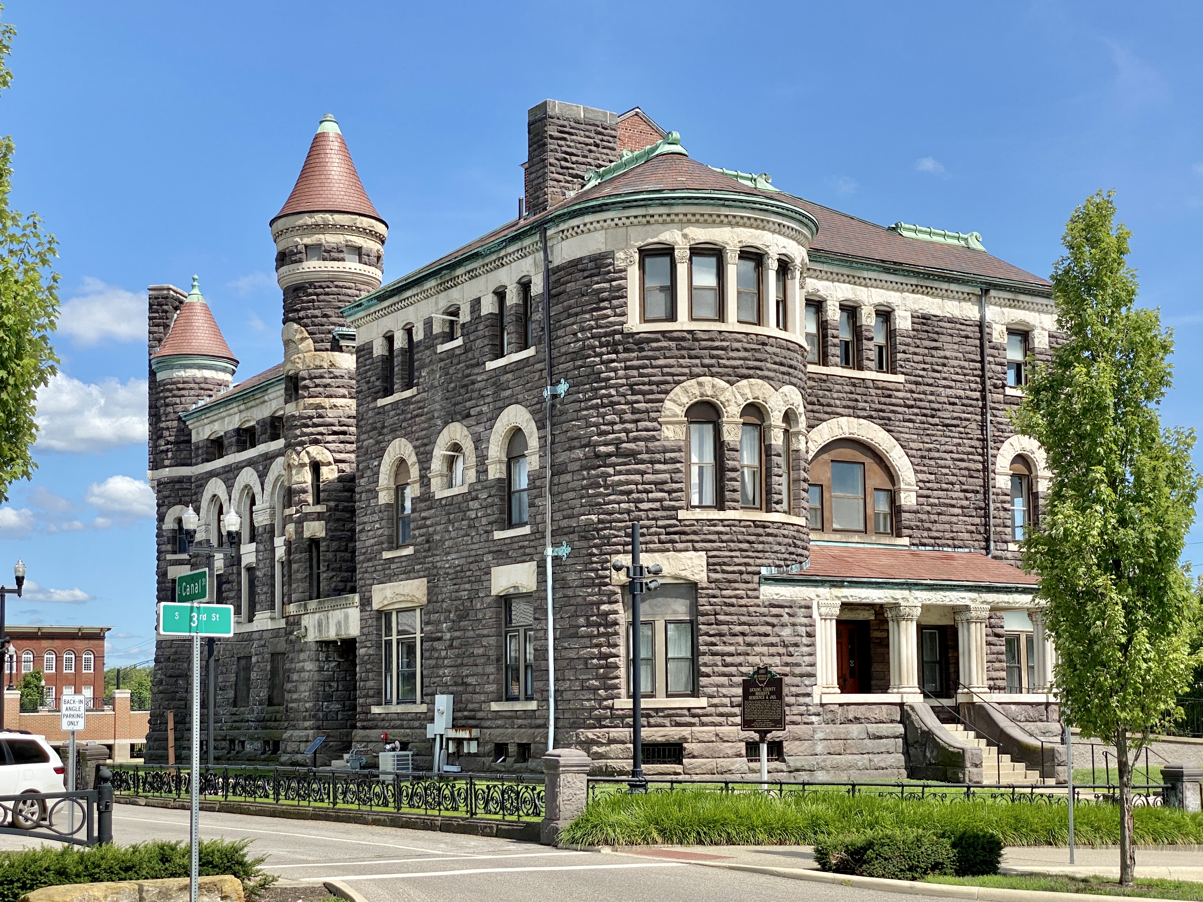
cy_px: 451
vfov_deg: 28.0
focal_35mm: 52
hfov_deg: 36.8
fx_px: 1807
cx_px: 602
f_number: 2
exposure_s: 1/1546
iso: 20
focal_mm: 6
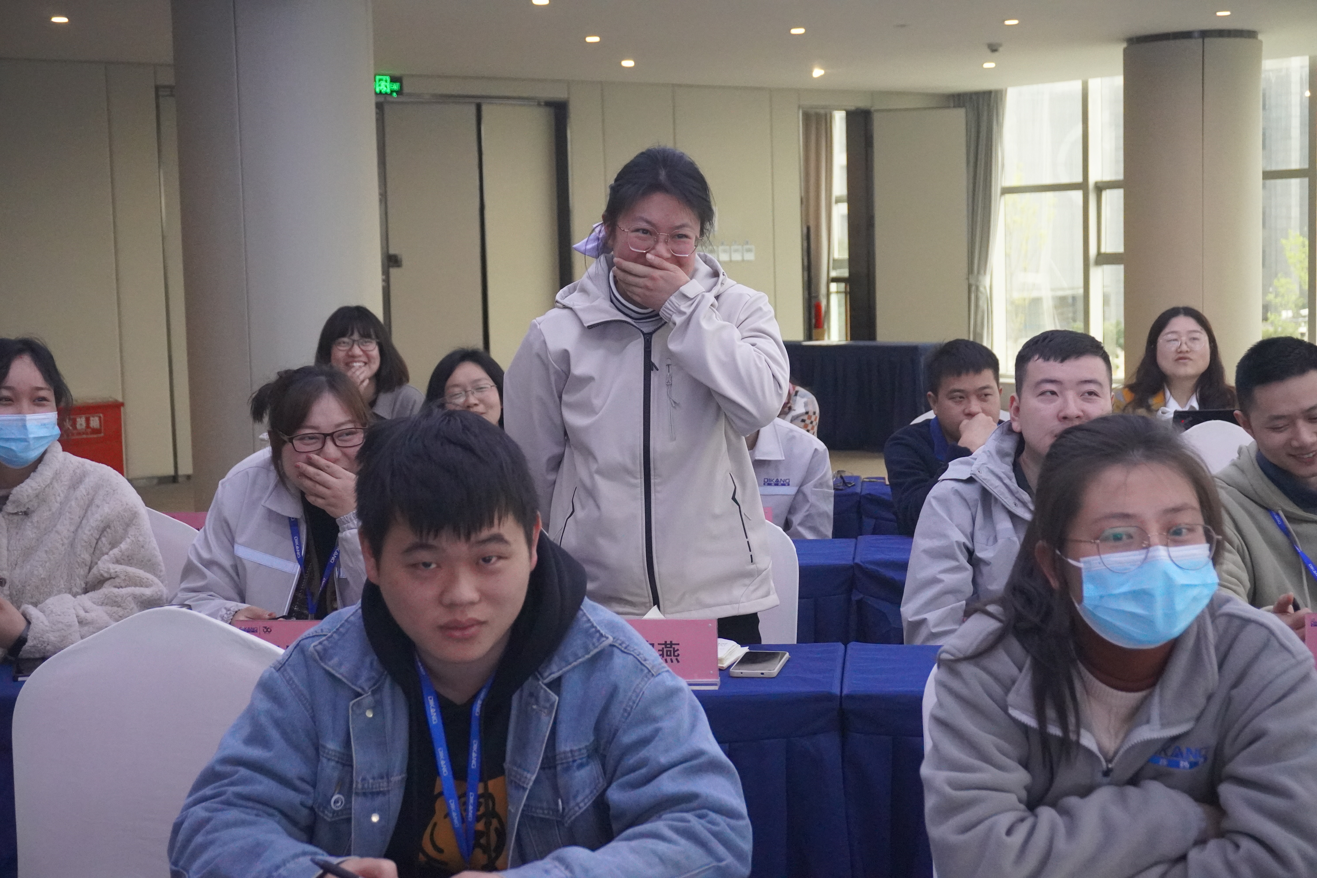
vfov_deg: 25.8
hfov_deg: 37.9
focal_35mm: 52
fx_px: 1920
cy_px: 439
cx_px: 658
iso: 6400
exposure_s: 1/160
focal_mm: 35
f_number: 5.6
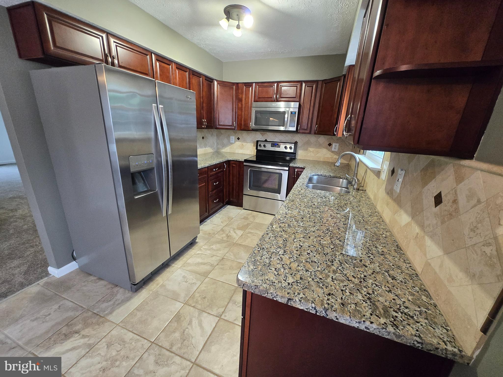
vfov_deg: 89.9
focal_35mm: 13
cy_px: 188
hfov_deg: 106.2
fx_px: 189
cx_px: 252
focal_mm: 1.7
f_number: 2.2
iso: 320
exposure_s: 1/60
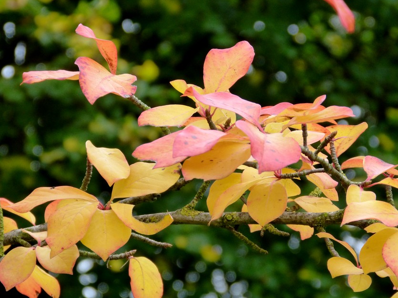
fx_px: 2460
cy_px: 167
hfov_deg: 9.2
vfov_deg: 6.9
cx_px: 204
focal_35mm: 214
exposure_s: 1/200
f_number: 4
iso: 320
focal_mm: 33.9
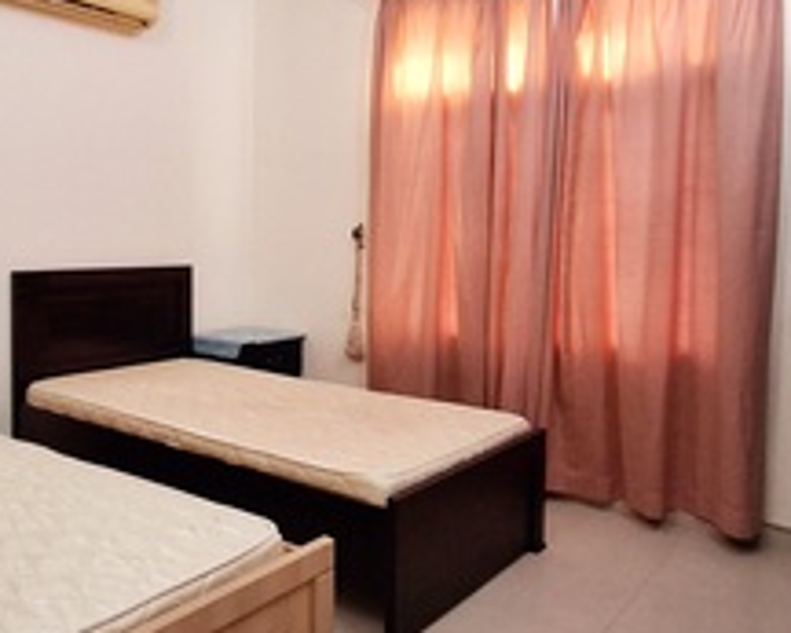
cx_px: 309
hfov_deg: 53.7
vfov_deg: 44.4
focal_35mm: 33
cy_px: 262
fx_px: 773
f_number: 2.2
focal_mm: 1.64
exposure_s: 1/25
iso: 250
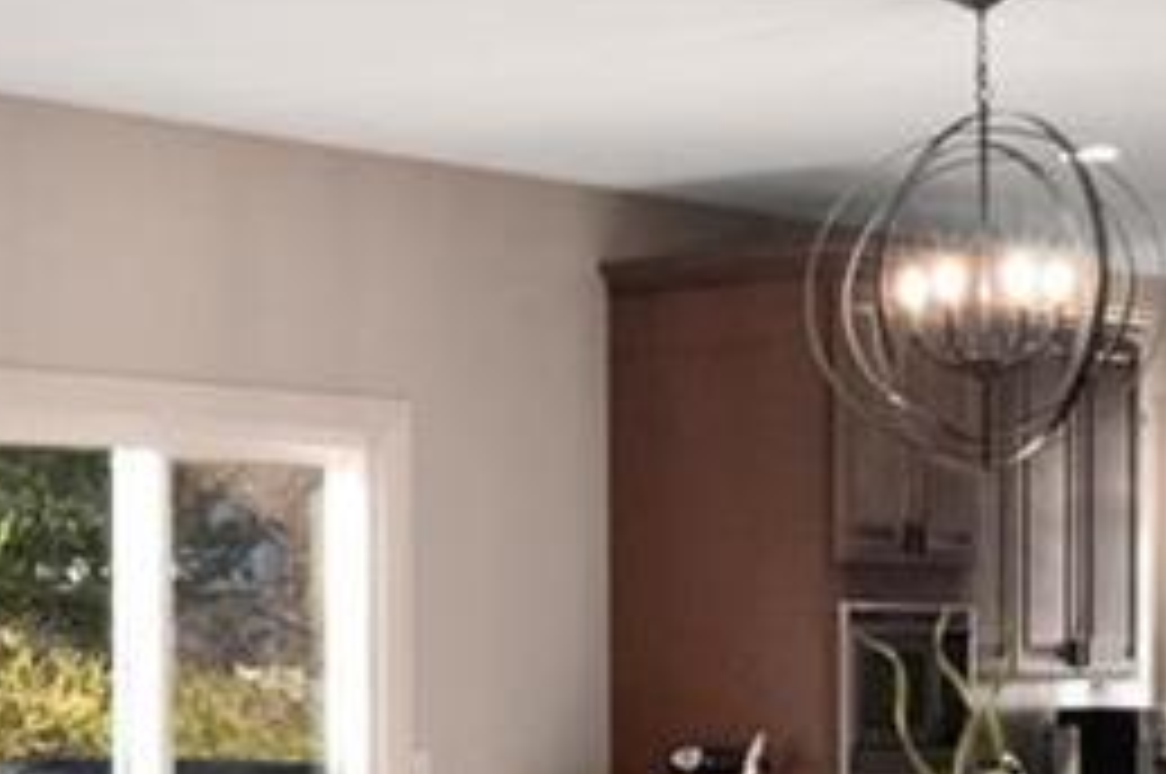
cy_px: 783
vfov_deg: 13.6
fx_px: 3202
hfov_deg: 17.3
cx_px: -864
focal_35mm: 99
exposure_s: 1/25
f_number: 8
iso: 400
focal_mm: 8
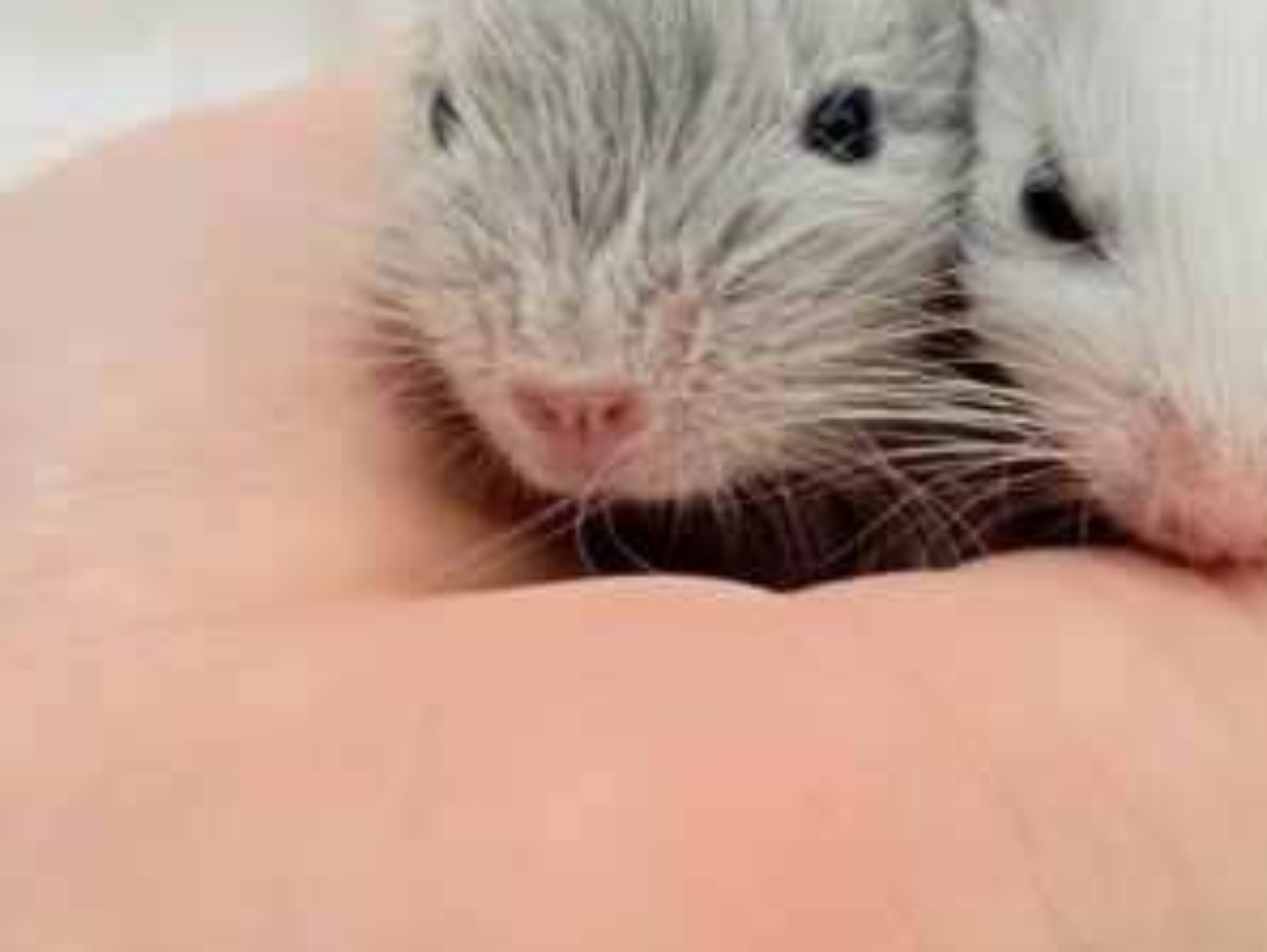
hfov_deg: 17.3
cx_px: 1194
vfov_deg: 13.2
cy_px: 295
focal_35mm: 112
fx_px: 4101
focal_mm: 5.96
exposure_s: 1/100
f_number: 1.6
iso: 80
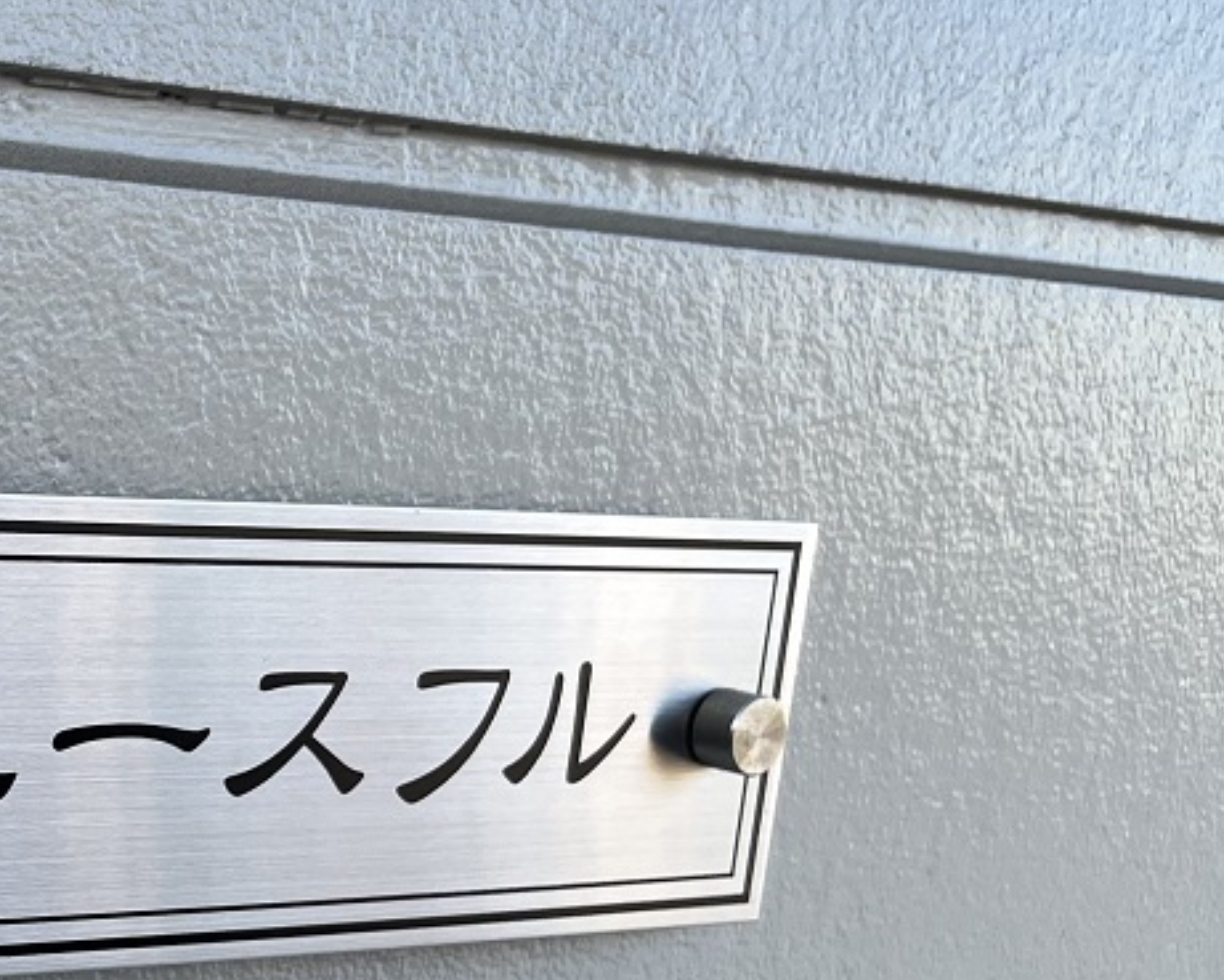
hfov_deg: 25.5
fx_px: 2391
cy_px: 741
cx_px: -273
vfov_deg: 22.9
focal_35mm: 66
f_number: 1.6
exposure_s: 1/504
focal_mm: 5.1
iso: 50
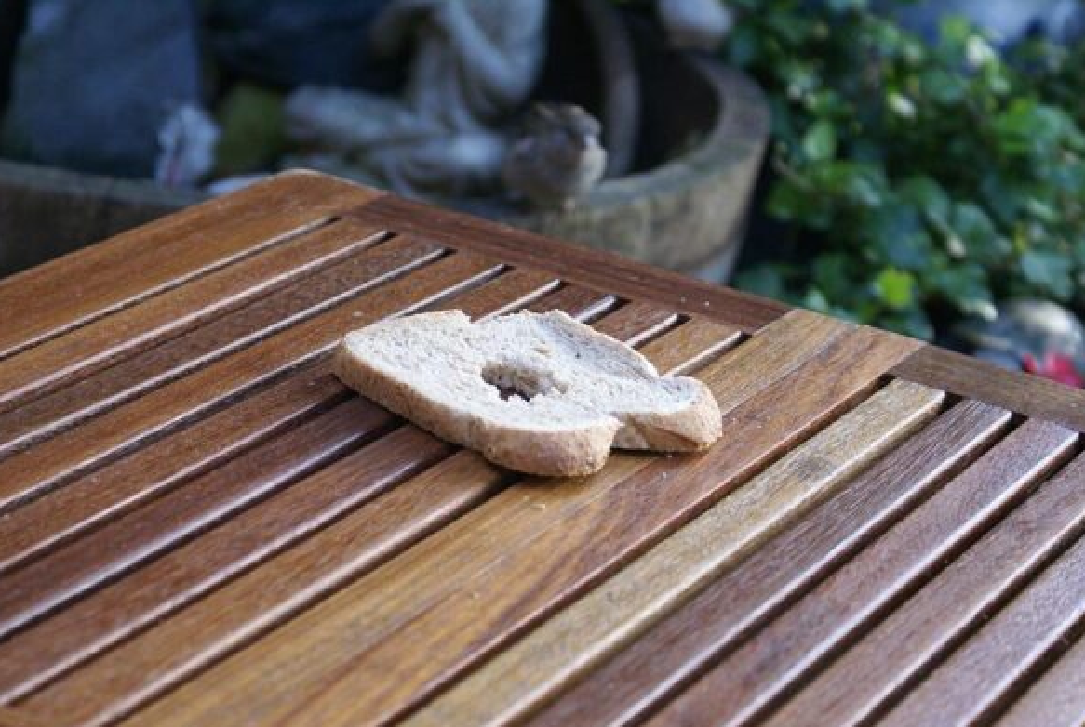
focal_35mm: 108
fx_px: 3261
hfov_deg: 18.9
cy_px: 370
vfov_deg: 12.7
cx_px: 553
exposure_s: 1/125
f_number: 5.6
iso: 320
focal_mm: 70
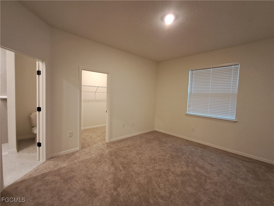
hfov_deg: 94.5
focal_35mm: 16
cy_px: 103
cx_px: 137
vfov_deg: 78.1
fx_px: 127
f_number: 2.2
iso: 250
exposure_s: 1/24
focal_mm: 1.64
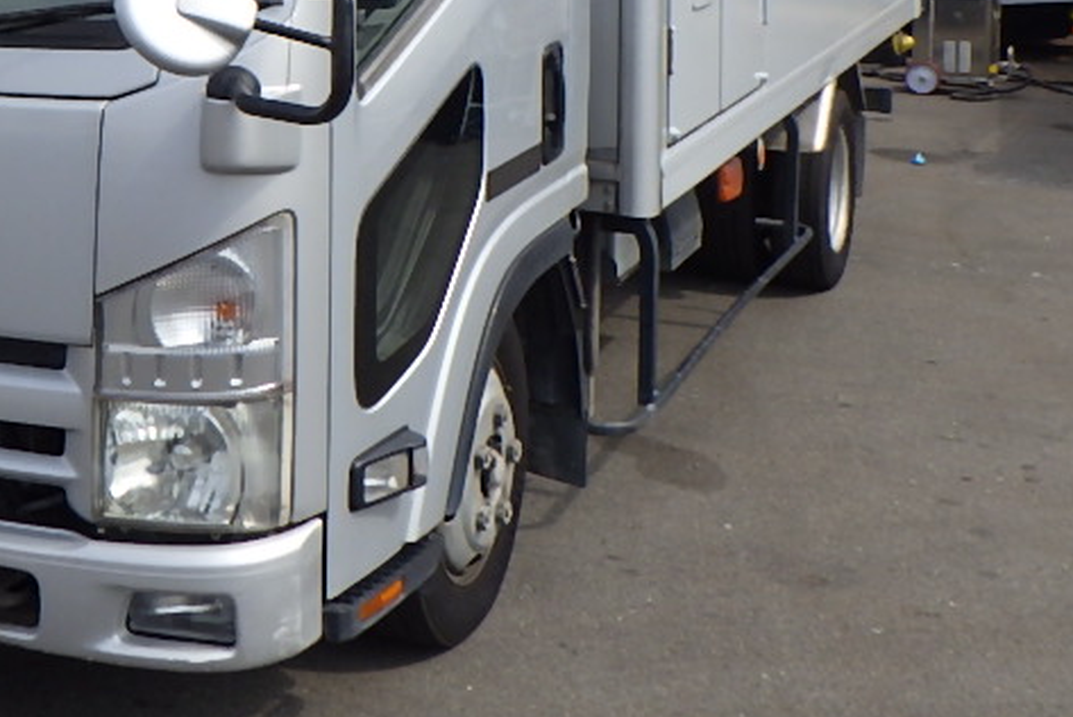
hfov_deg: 30.6
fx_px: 1879
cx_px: 136
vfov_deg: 20.6
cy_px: -73
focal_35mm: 63
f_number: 4.2
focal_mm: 5
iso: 125
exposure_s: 1/1000
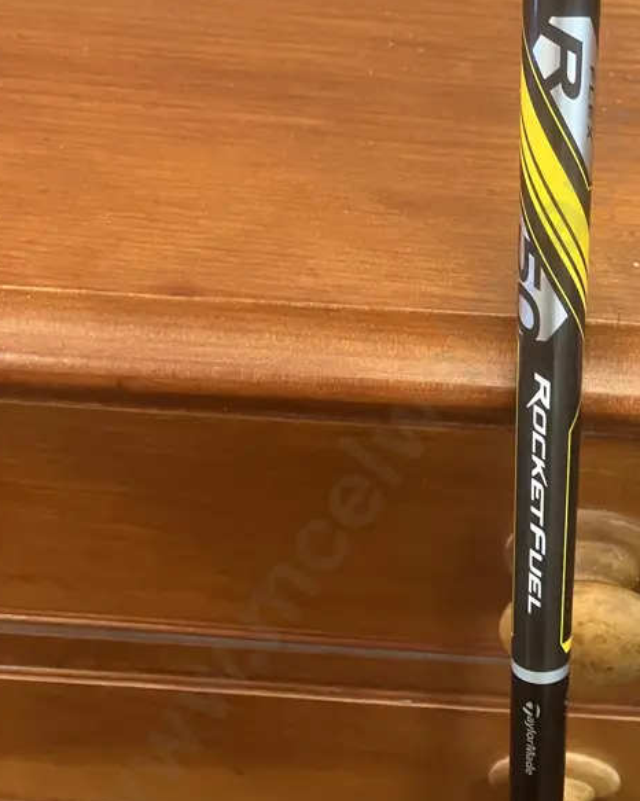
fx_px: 1137
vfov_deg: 38.4
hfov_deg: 30.6
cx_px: 519
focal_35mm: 48
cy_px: 280
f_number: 1.8
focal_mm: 3.99
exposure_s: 1/33
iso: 250
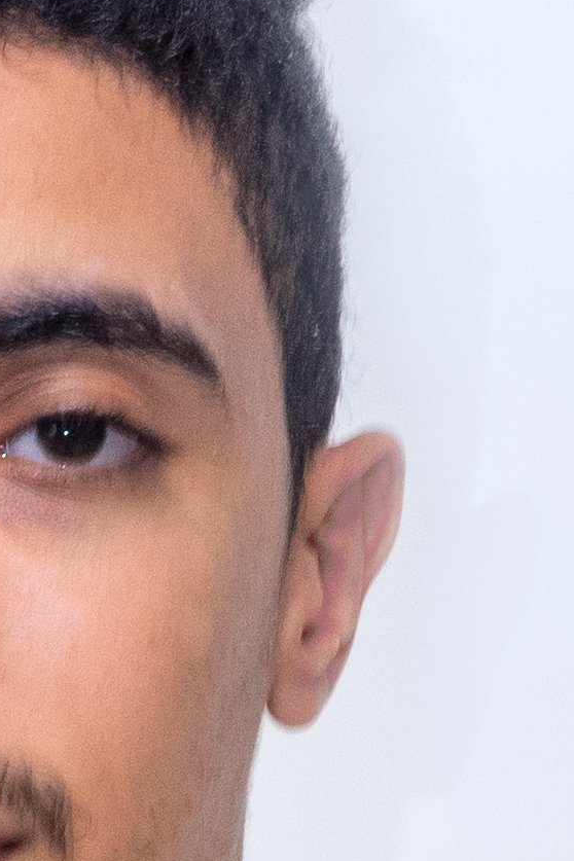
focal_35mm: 545
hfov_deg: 2.5
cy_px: 1789
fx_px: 13034
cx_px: -337
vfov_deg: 3.7
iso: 800
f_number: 4
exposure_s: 1/80
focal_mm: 56
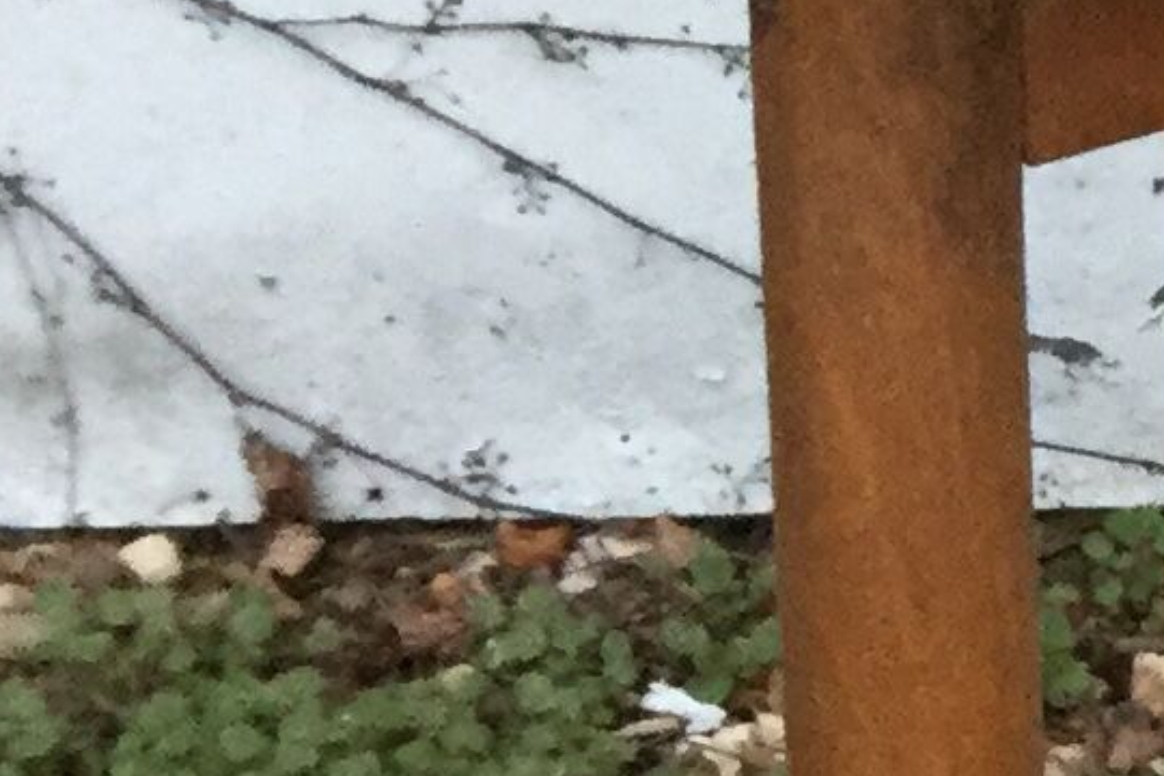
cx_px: 3082
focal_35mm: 195
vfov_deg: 7.0
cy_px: -164
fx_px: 6305
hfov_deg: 9.1
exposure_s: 1/33
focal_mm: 3.3
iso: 50
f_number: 2.4
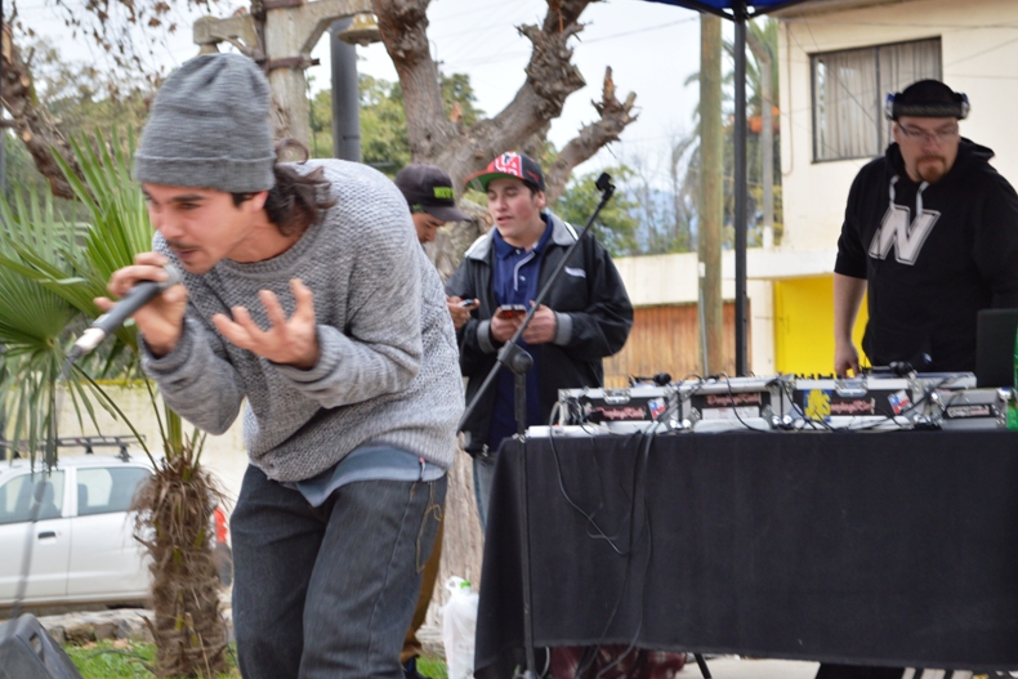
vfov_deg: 16.4
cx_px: 506
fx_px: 2362
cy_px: 340
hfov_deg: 24.3
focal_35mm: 84
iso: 400
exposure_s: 1/50
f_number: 5.6
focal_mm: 55
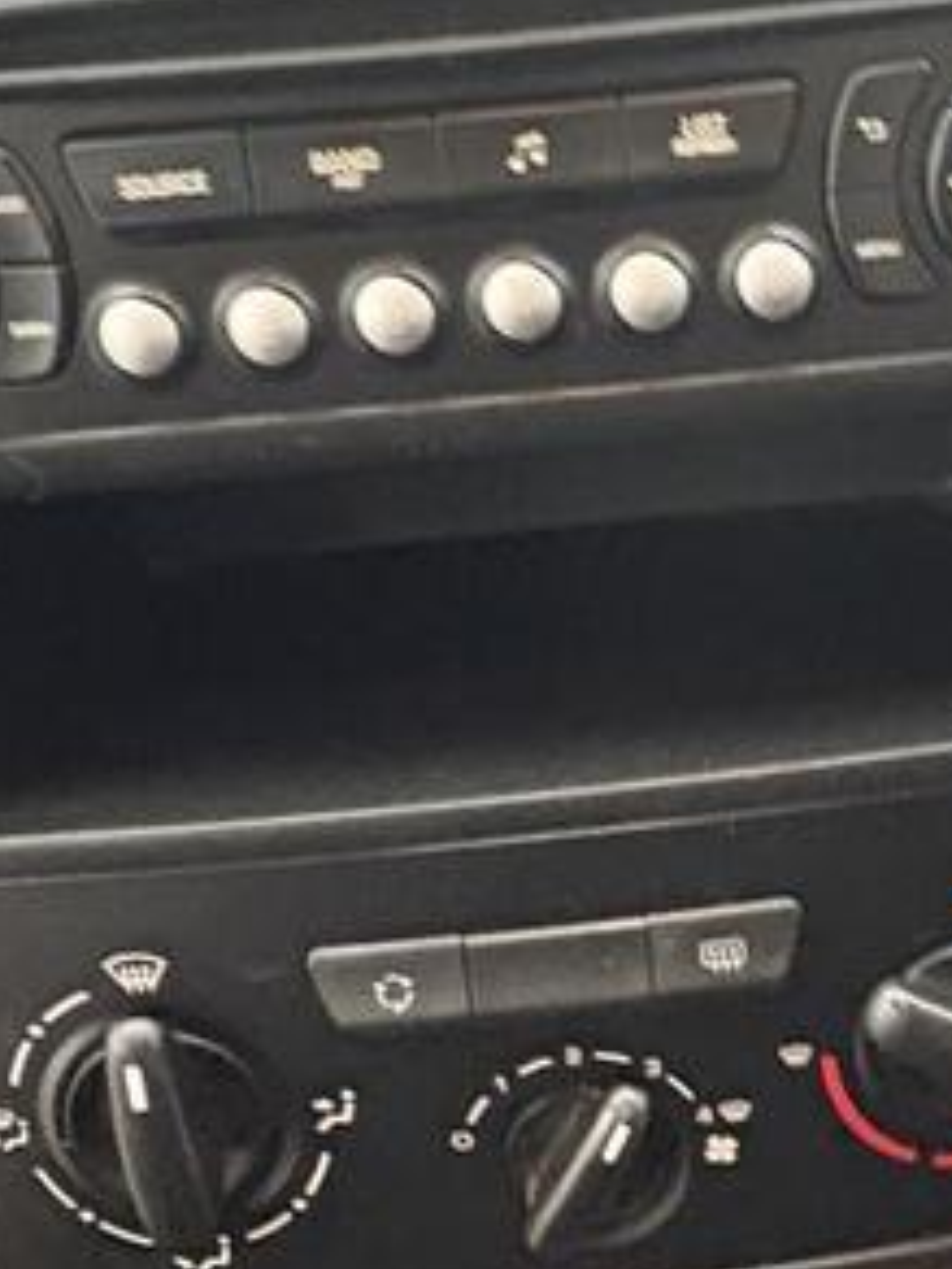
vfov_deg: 43.8
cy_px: 669
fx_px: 1577
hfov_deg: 32.8
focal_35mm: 43
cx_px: 739
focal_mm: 2.22
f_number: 2.2
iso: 1600
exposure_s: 1/30
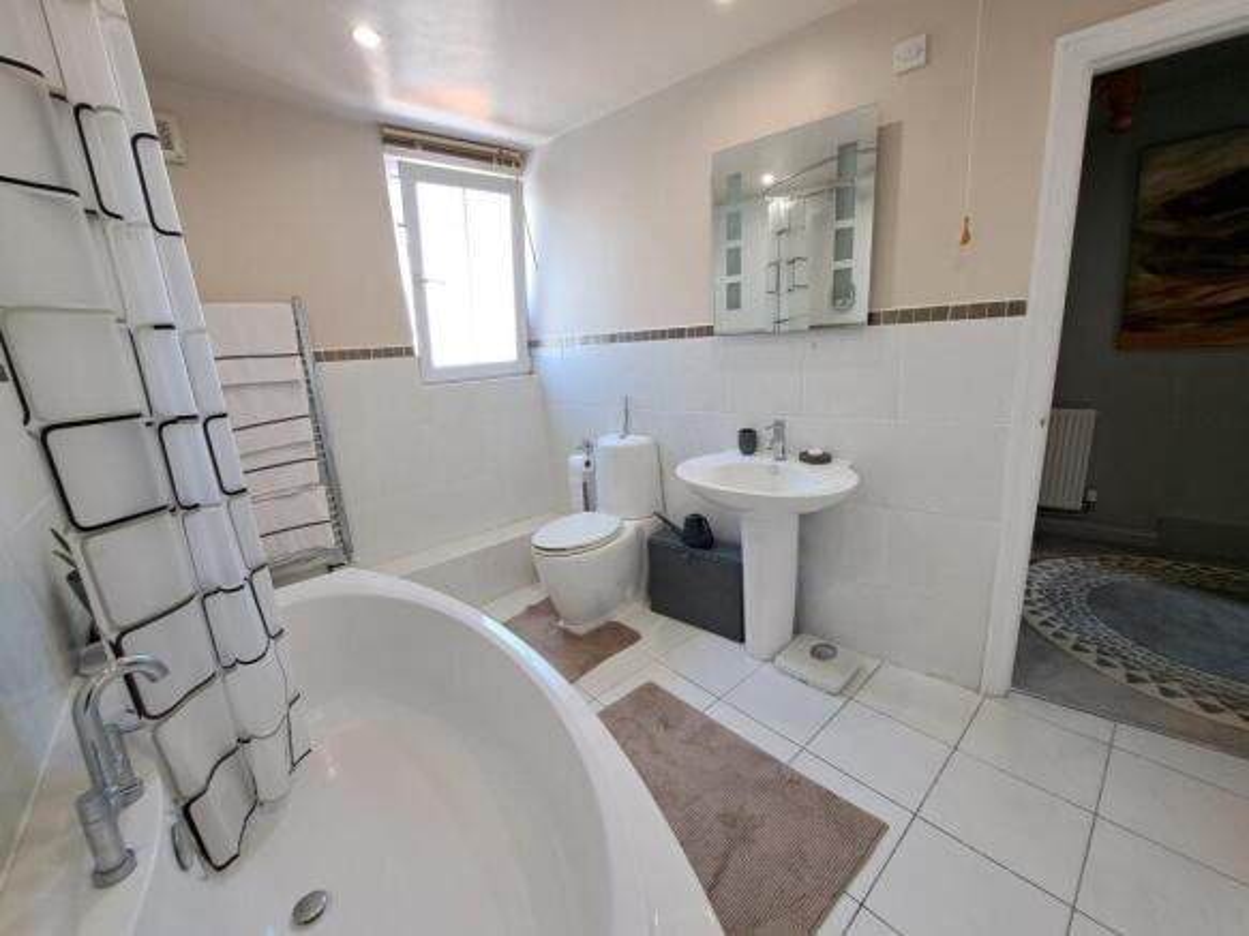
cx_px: 624
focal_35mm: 13
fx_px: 469
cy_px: 468
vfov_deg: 89.9
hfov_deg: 106.2
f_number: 2.2
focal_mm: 1.74
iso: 64
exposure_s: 1/50
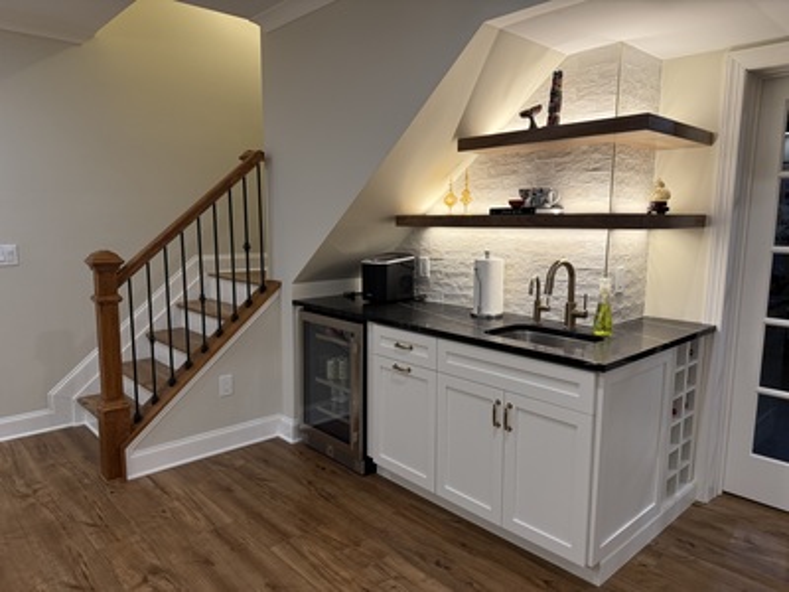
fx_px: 547
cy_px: 296
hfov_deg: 71.6
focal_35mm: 24
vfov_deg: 56.8
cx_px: 394
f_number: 1.78
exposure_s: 1/120
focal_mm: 6.76
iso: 200
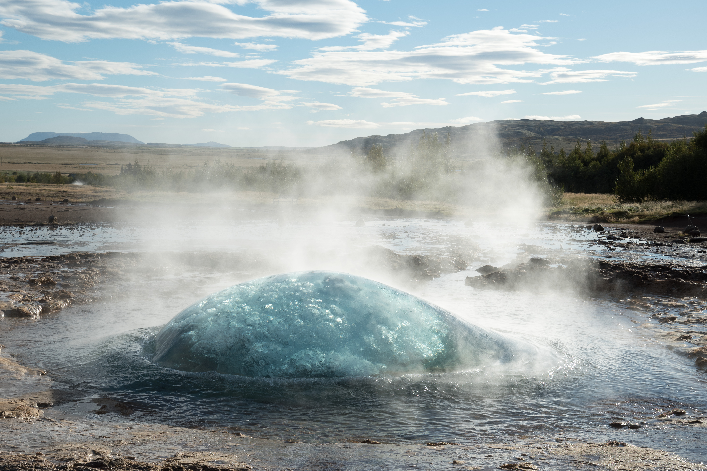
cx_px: 354
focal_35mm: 57
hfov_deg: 35.1
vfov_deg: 23.8
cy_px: 236
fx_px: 1119
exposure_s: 1/800
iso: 100
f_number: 6.3
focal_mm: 38
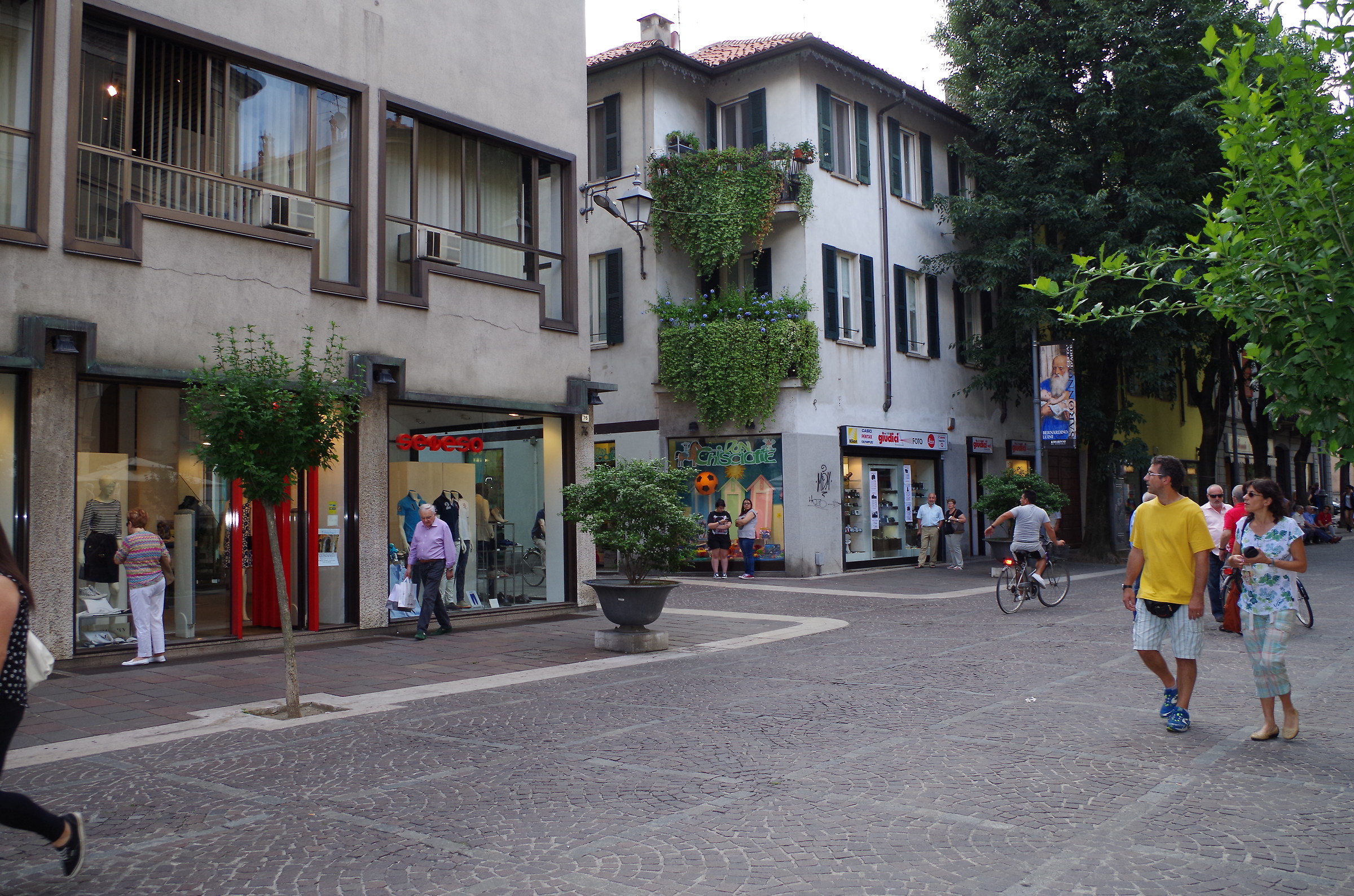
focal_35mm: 30
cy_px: 448
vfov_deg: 43.4
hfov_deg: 62.0
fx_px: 1126
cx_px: 677
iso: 400
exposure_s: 1/180
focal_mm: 20
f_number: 5.6
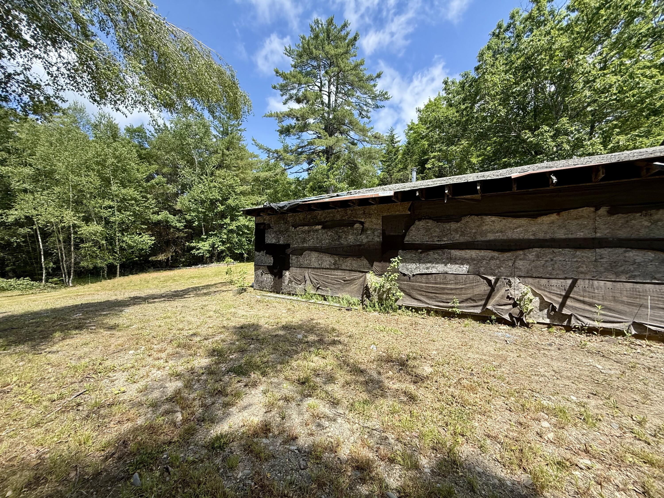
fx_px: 269
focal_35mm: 14
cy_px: 249
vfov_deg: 85.7
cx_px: 332
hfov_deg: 102.1
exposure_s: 1/799
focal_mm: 2.22
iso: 50
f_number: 2.2
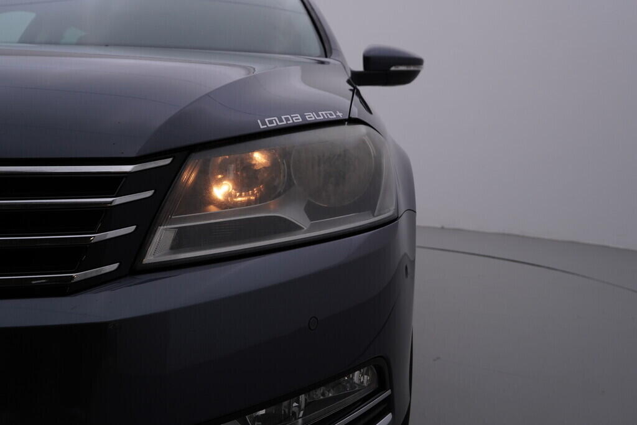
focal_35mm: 36
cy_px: 212
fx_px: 637
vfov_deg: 36.9
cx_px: 318
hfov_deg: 53.1
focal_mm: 24
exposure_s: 1/160
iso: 125
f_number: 5.6
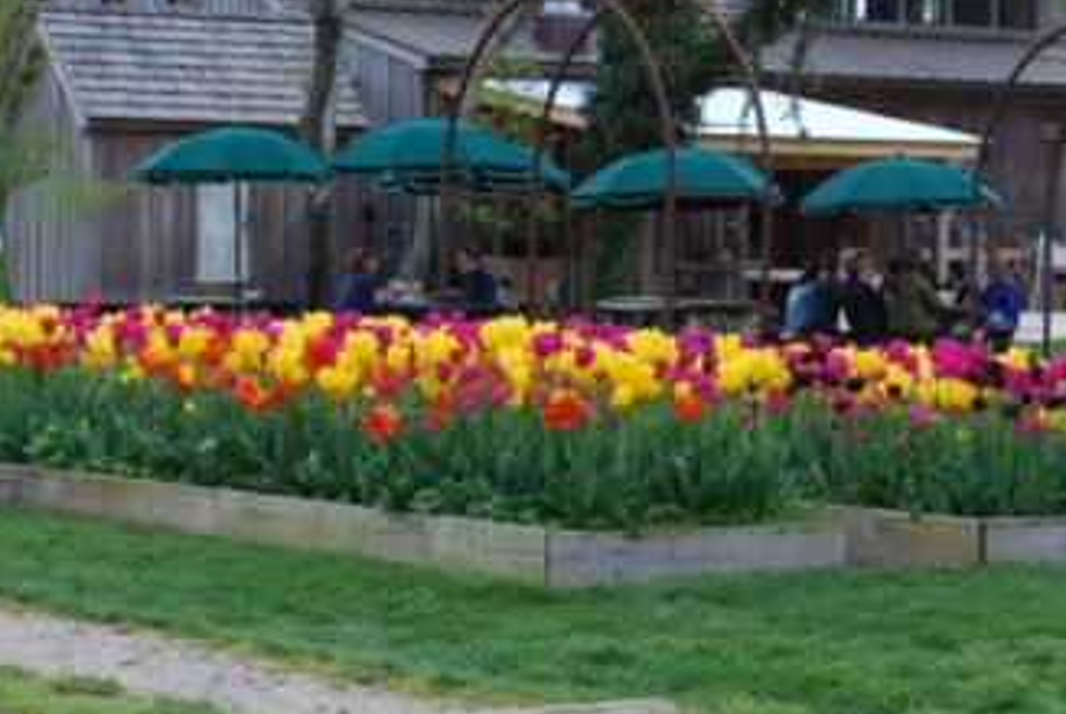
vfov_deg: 10.3
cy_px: 331
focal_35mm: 134
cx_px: 574
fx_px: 3968
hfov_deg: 15.3
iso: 200
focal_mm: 55
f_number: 9
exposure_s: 1/100
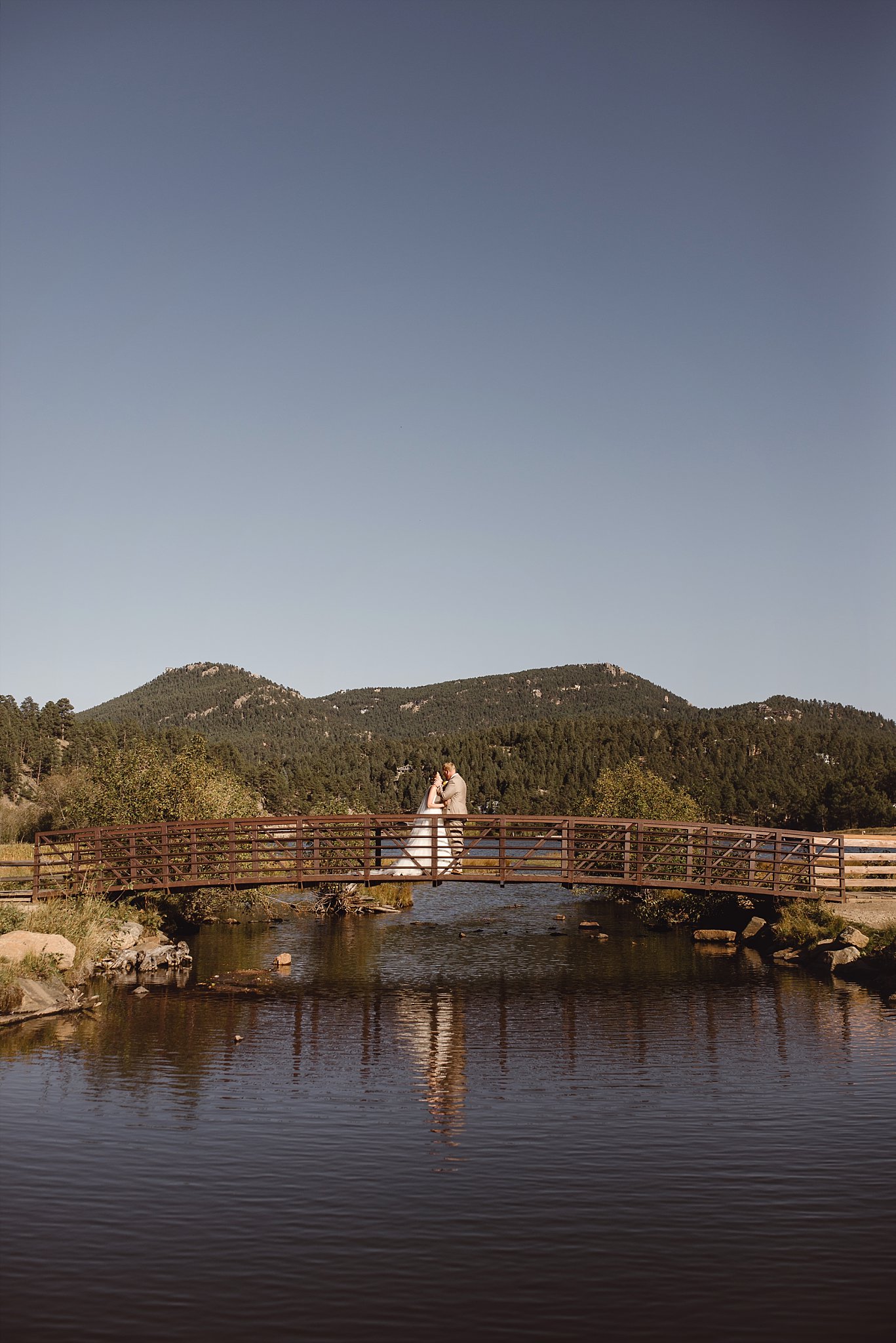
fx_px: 1305
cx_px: 448
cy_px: 672
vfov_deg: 54.4
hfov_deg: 37.9
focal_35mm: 35
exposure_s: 1/3200
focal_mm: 35
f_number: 4
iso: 200
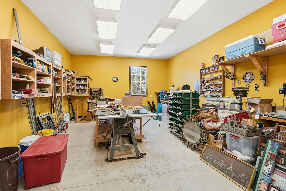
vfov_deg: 77.3
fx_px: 119
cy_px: 96
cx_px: 143
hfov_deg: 100.4
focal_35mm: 15
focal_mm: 10
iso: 100
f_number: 4
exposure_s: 1/800
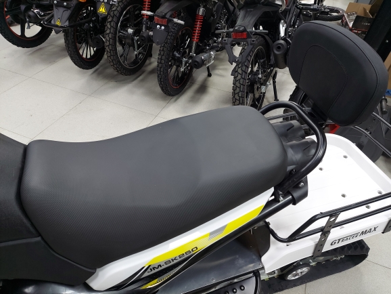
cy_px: 147
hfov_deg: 71.6
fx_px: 271
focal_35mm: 24
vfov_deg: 56.9
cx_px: 196
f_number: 1.8
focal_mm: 5.23
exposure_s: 1/50
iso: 160
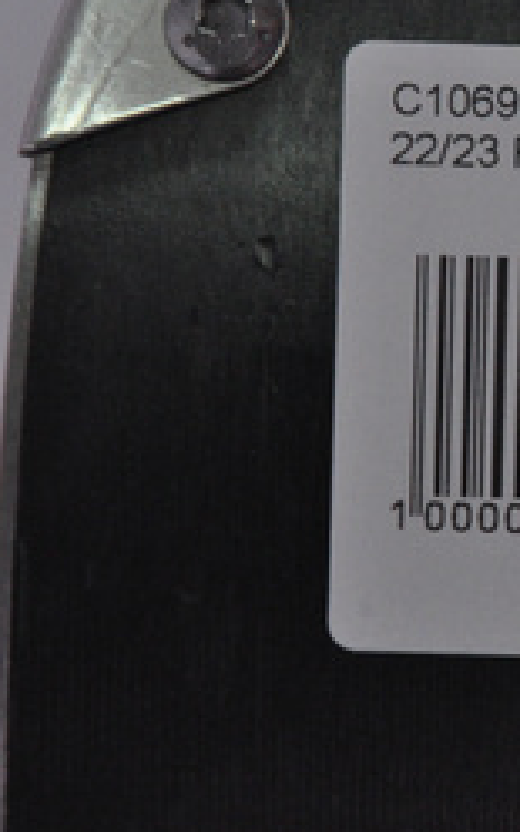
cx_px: 738
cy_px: 361
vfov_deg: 7.2
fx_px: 6597
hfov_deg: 4.5
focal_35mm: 291
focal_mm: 105
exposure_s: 1/125
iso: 3200
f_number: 9.5
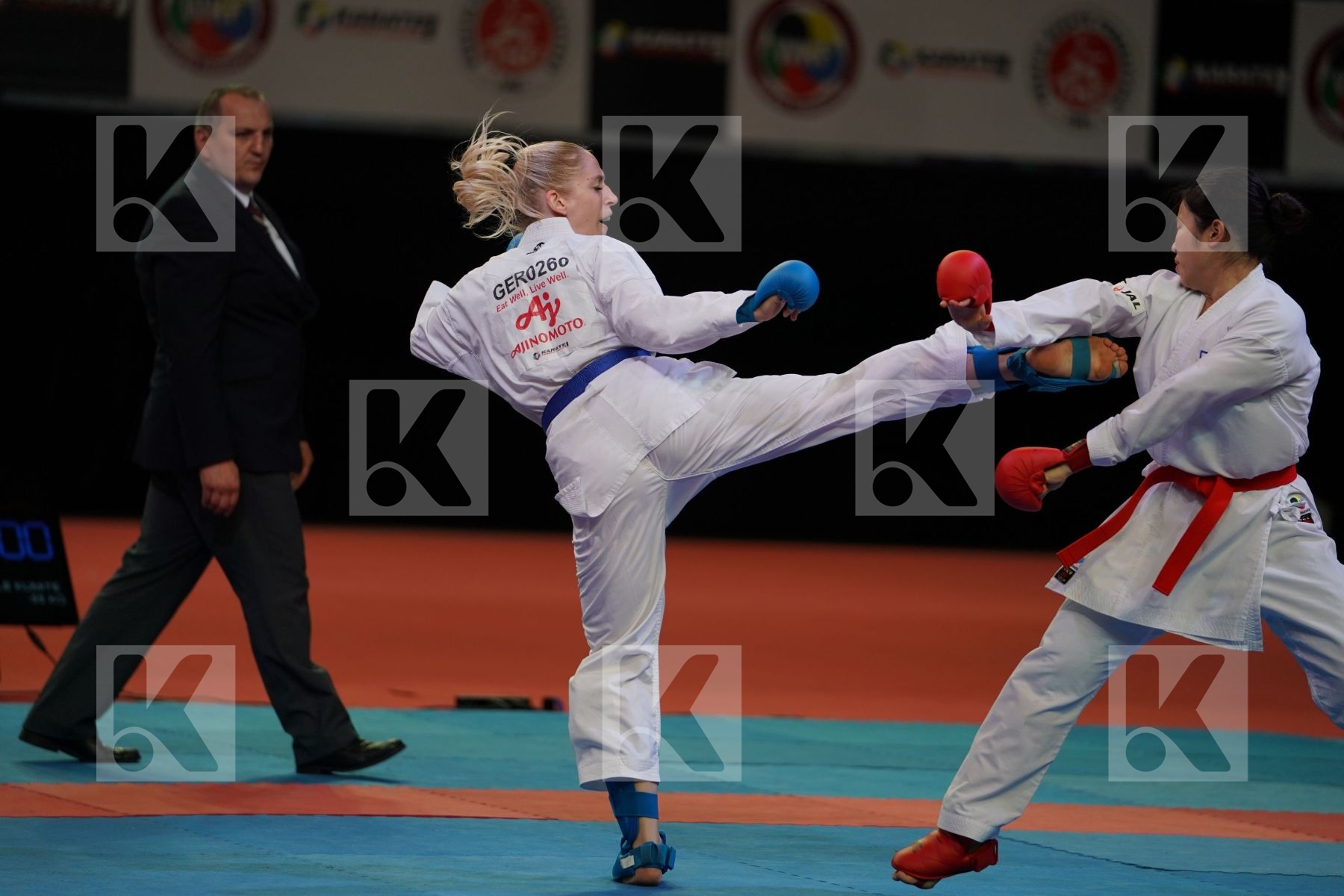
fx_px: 6458
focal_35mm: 173
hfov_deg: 11.9
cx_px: 672
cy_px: 448
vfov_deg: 7.9
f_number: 2.8
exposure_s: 1/1000
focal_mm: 173
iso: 500
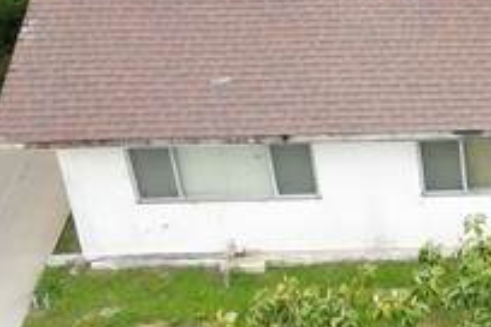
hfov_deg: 15.4
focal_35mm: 125
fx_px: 1705
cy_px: 195
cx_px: 688
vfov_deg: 11.0
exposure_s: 1/500
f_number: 1.7
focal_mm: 6.72
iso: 100
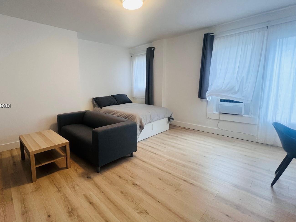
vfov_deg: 78.1
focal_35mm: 16
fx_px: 137
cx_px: 120
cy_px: 106
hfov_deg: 93.4
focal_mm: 1.57
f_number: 1.8
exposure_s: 1/120
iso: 250
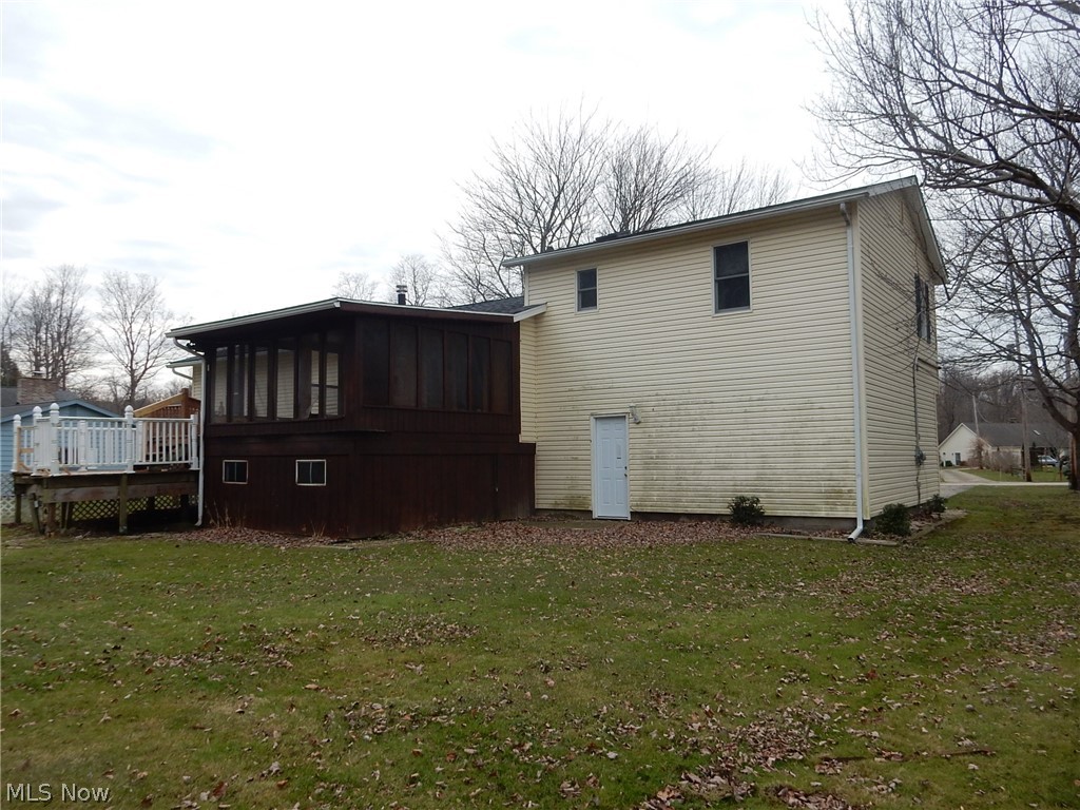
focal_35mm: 25
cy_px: 405
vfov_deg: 54.9
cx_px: 540
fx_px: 780
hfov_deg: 69.4
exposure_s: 1/400
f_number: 3.7
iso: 125
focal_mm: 4.5
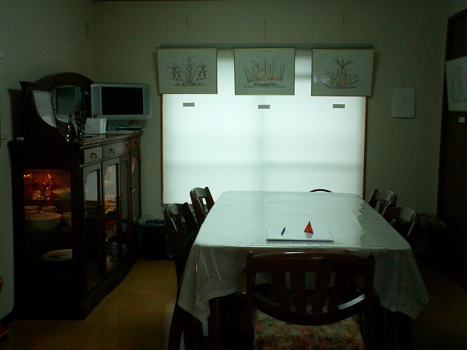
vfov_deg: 38.7
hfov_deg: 50.1
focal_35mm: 37
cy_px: 175
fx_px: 499
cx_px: 234
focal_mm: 5.6
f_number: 3.5
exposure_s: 1/80
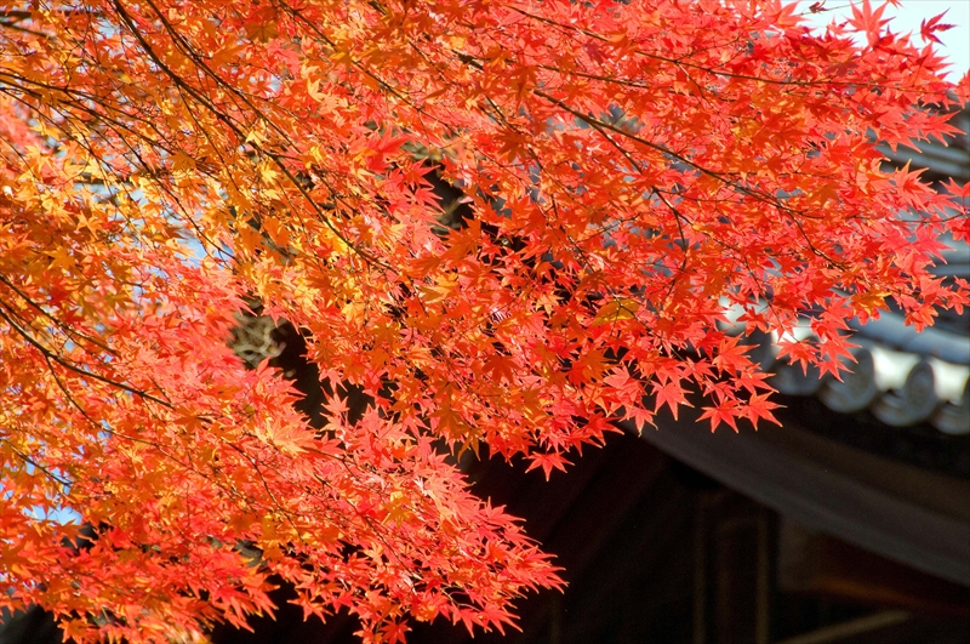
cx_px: 485
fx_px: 8072
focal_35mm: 300
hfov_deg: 6.9
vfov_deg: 4.6
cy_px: 322
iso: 200
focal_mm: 200
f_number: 9
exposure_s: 1/320
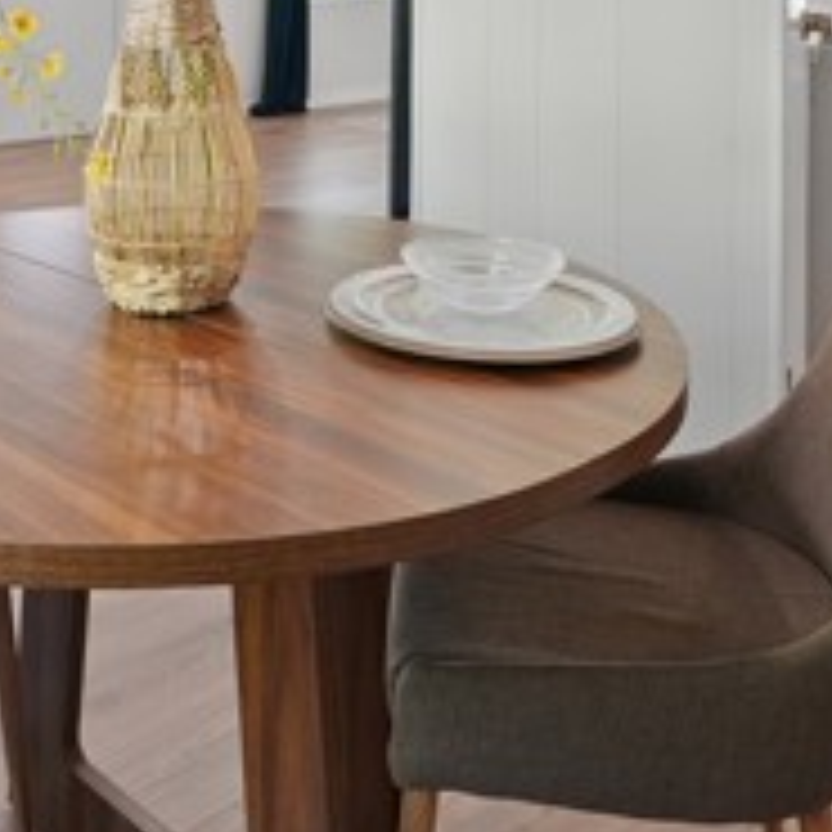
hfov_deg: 35.7
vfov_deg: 32.7
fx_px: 1278
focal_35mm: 47
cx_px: 270
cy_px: -25
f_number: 4
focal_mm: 16
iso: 400
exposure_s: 1/25
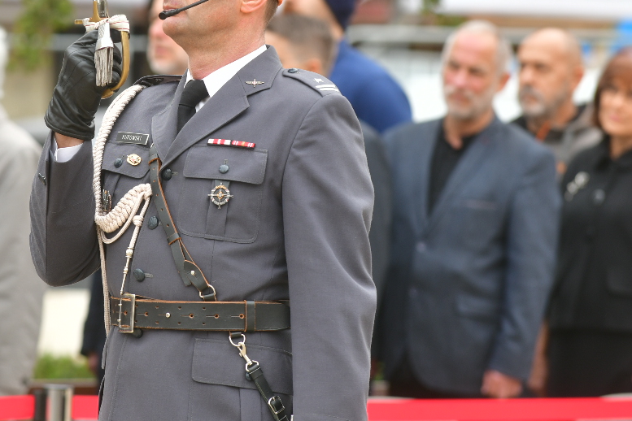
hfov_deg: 4.9
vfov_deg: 3.3
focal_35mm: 417
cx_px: 120
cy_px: 85
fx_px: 7320
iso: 100
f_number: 5
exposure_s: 1/100
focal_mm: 200
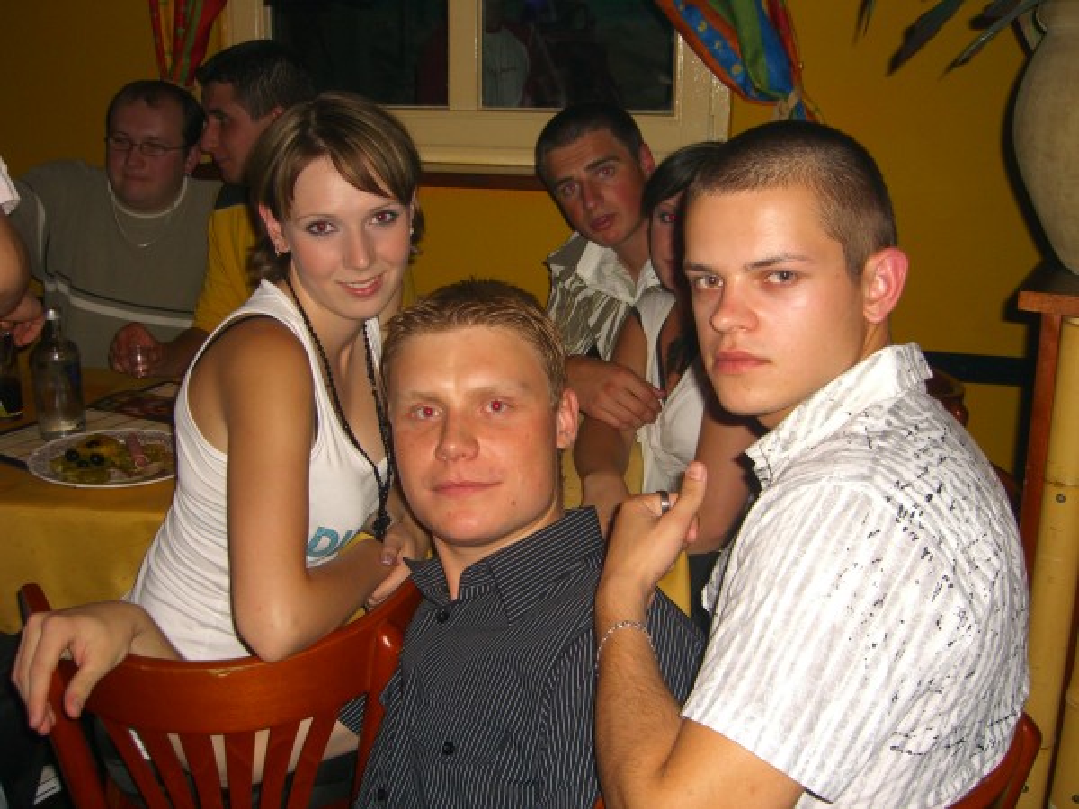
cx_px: 540
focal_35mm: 38
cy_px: 404
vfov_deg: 37.7
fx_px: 1184
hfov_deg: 49.0
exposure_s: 1/60
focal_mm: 7.9
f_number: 2.8
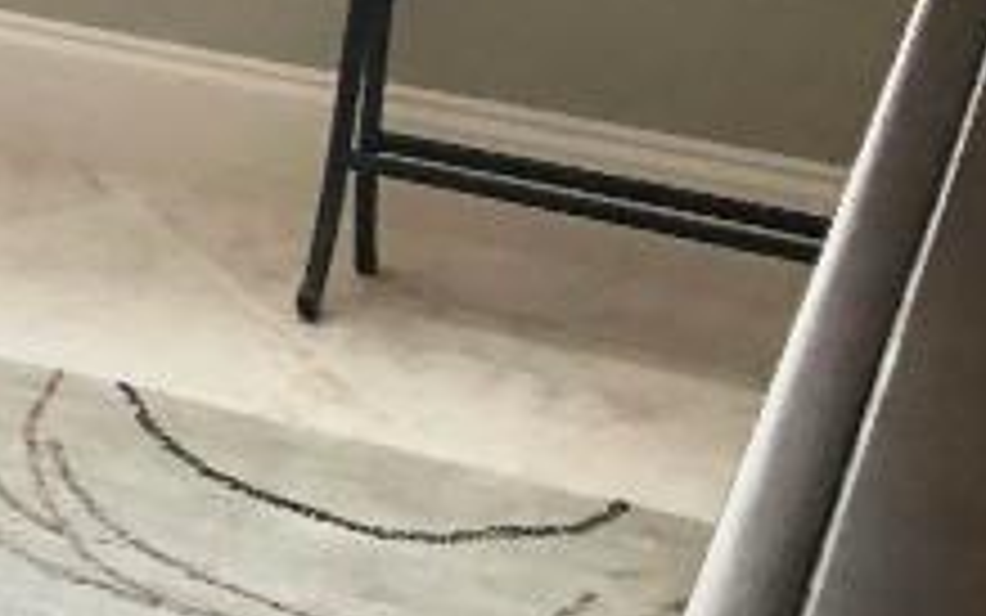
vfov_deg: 9.0
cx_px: -1090
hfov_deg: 12.8
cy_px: -490
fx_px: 3736
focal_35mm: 139
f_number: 1.8
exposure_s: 1/120
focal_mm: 3.99
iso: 50
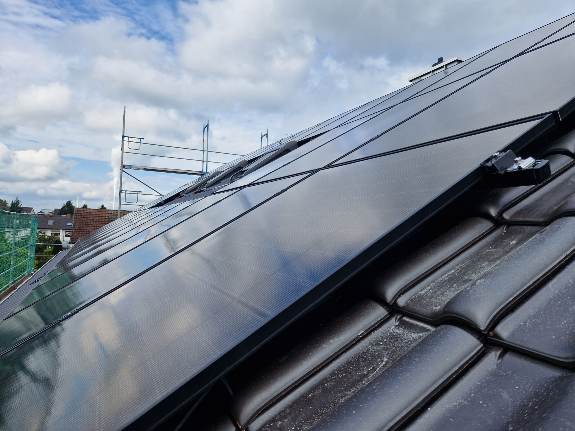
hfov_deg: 73.9
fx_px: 382
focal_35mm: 23
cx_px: 288
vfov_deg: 58.9
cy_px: 216
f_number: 1.8
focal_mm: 5.4
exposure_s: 1/1880
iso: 50
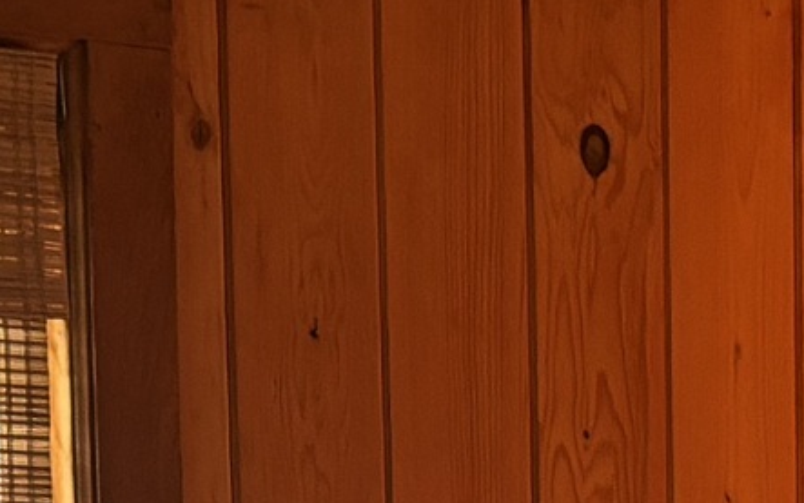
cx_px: 809
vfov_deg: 6.3
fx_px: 4186
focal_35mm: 191
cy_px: 1565
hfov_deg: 10.9
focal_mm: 5.96
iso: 100
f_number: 1.6
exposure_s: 1/60
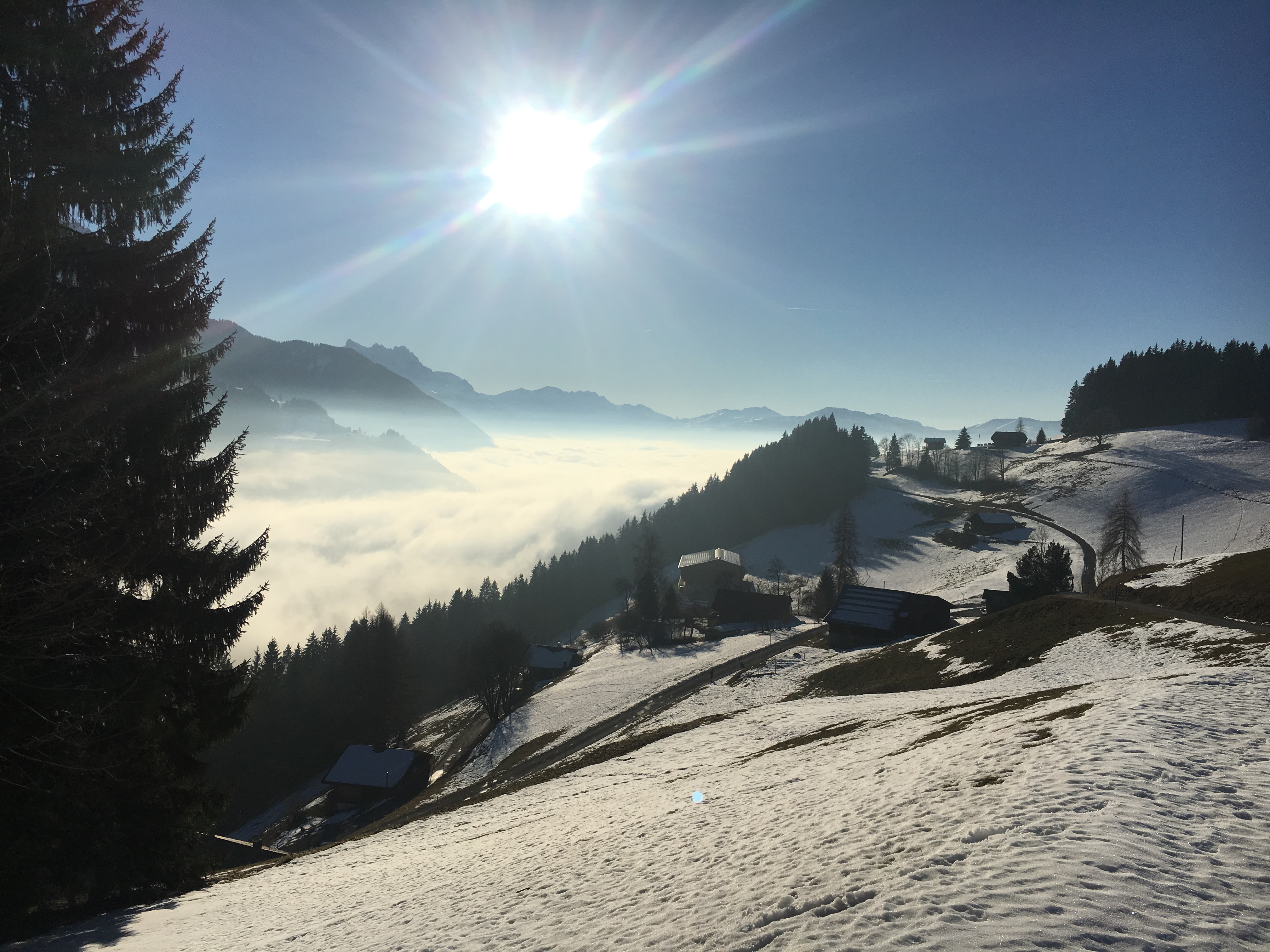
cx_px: 635
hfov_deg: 61.7
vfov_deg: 48.2
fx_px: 1064
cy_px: 476
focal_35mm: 29
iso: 25
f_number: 2.2
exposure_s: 1/9615
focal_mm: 4.15
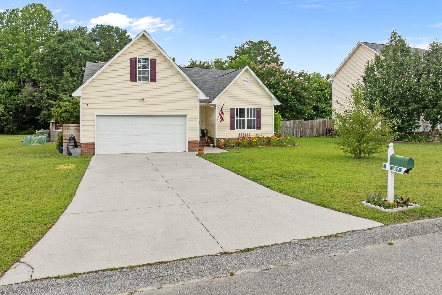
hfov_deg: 71.5
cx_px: 221
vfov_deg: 51.3
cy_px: 147
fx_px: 307
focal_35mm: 25
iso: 100
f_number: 5
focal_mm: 12.29
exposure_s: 1/400
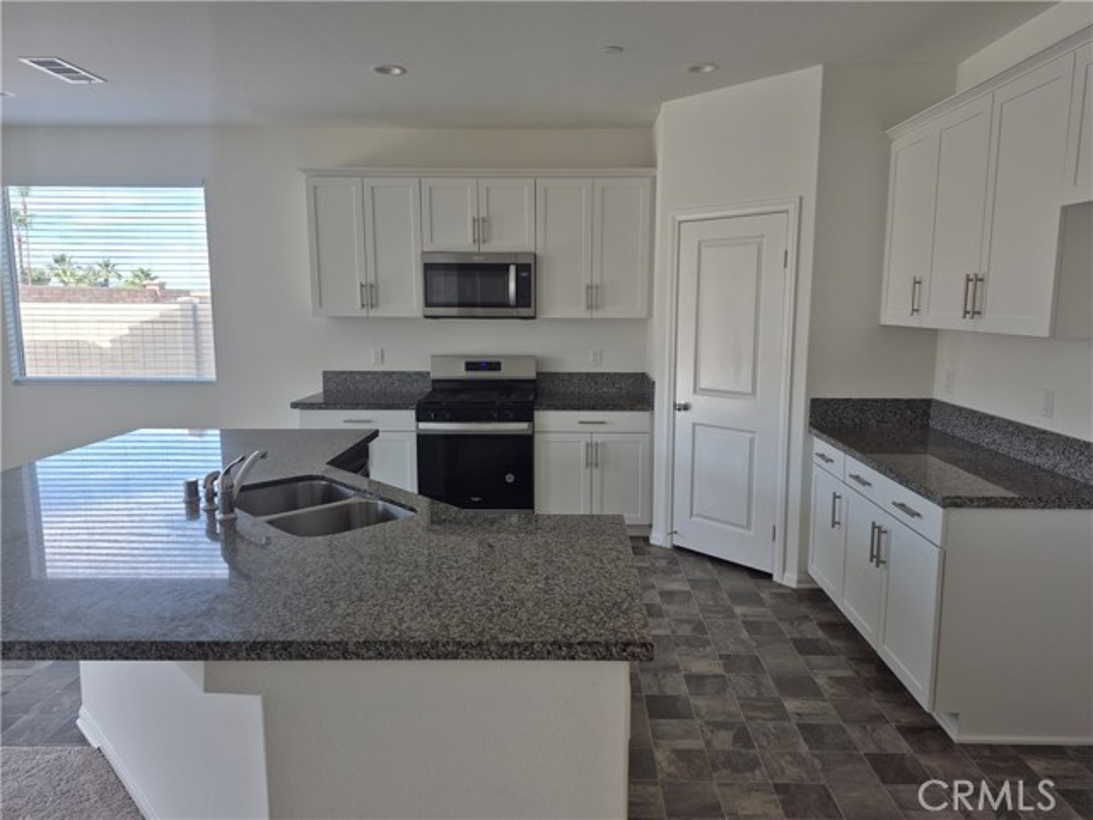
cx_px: 546
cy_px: 410
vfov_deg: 58.9
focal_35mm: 23
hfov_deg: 73.9
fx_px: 726
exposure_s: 1/120
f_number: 1.8
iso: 40
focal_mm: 5.4
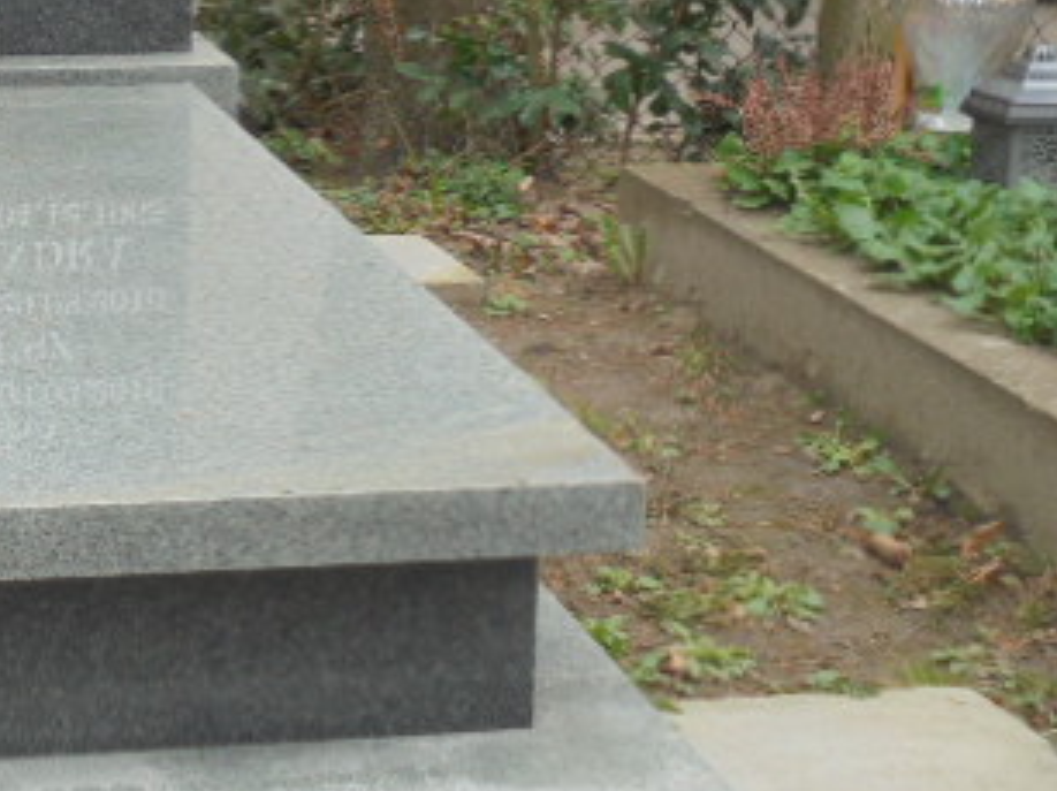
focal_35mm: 90
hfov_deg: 21.1
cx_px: 10
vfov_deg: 16.3
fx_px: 2746
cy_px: 162
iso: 100
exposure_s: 1/125
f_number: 4.5
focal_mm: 7.8
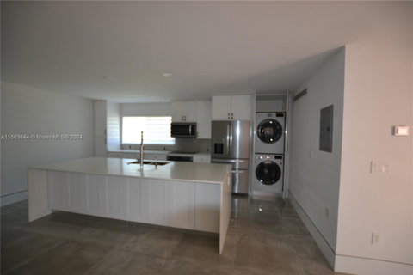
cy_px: 138
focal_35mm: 15
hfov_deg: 100.4
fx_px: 172
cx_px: 206
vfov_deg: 77.3
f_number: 3.5
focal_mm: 10
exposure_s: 1/60
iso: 500
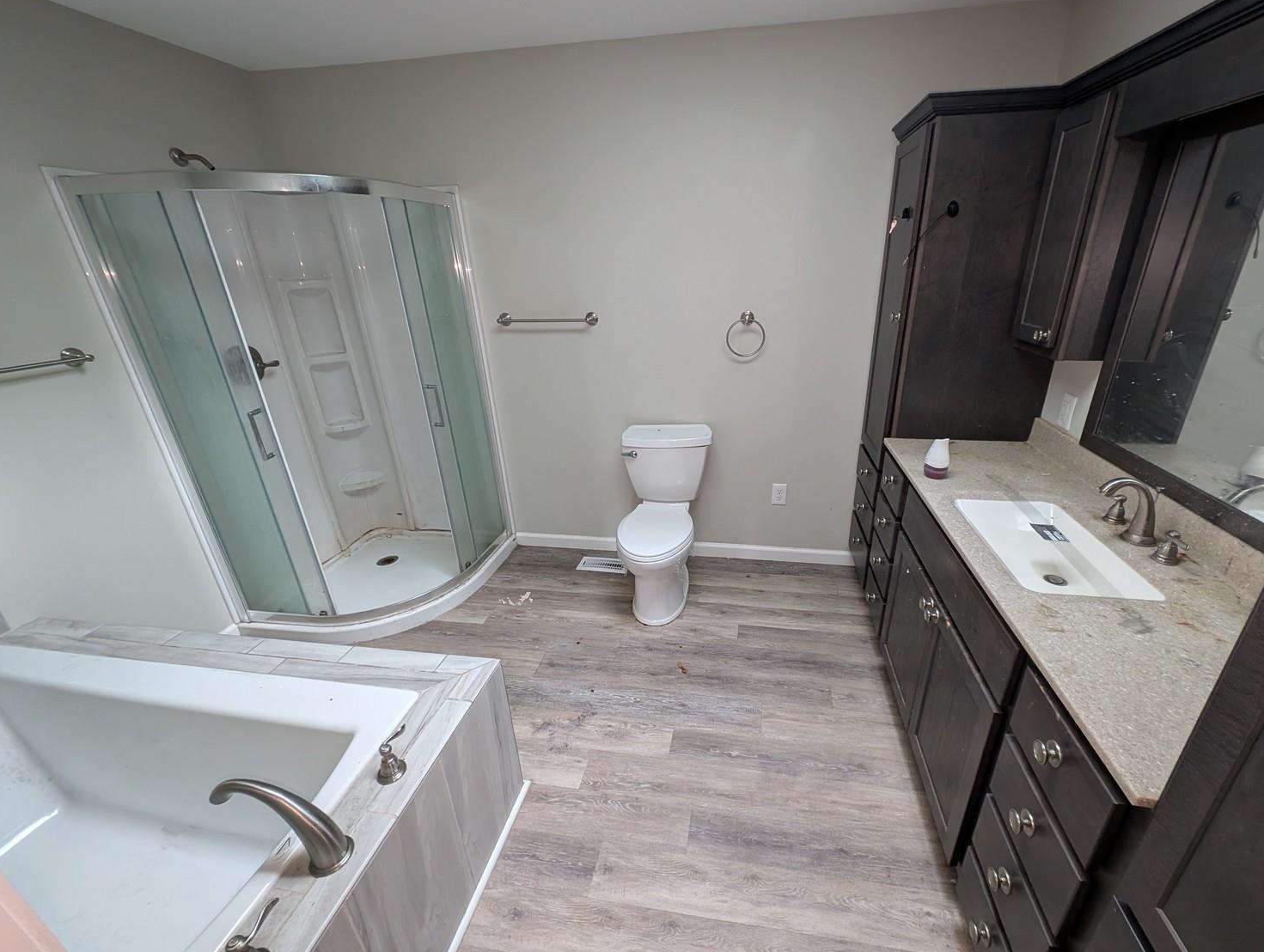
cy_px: 468
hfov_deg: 105.9
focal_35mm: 13
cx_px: 674
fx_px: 475
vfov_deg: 90.1
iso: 281
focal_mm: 2.23
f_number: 1.95
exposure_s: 1/37
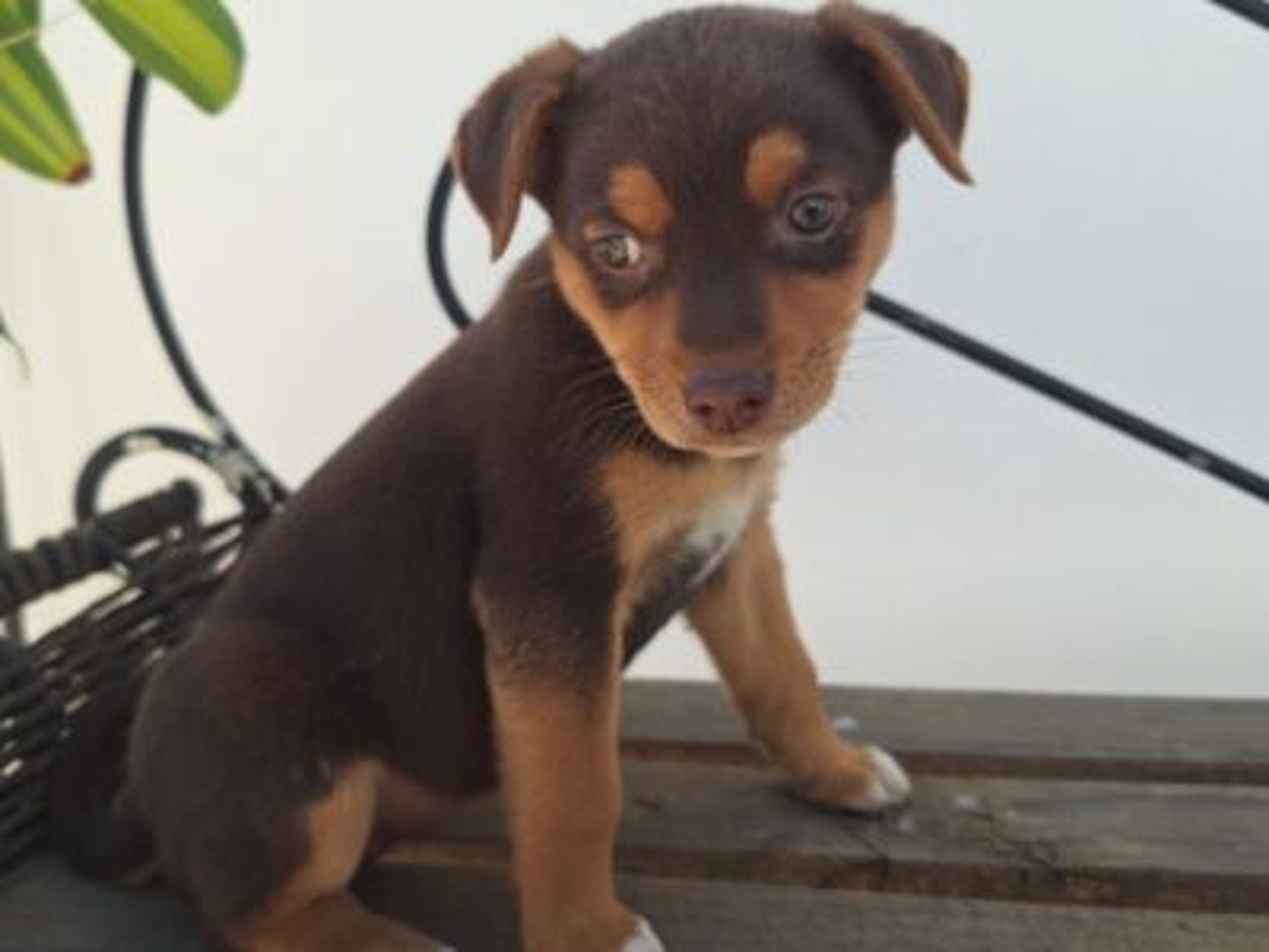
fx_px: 843
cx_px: 634
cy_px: 476
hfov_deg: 73.9
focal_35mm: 23
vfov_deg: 58.9
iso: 40
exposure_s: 1/623
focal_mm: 5.54
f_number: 1.8
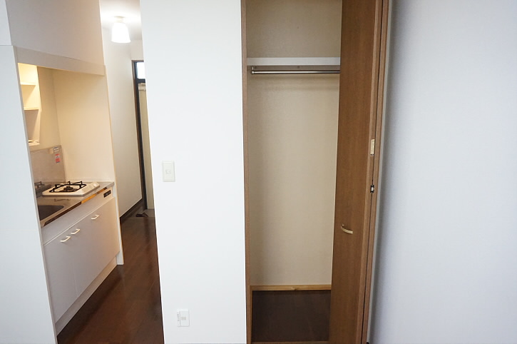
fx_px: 344
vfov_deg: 53.0
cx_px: 258
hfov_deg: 73.8
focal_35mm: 24
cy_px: 172
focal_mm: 16
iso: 3200
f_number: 3.5
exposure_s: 1/100
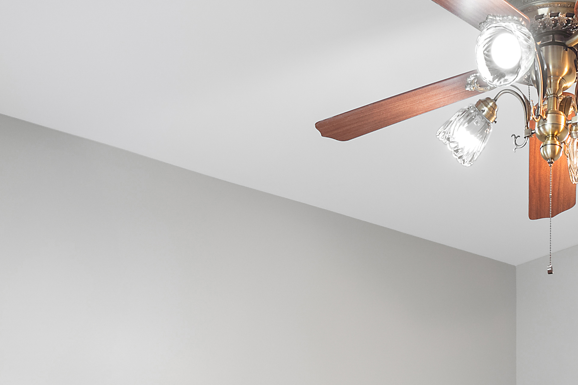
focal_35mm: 45
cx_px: 491
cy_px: 547
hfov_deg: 41.1
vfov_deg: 24.5
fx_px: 722
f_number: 5.6
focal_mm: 8
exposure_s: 1/6
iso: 200
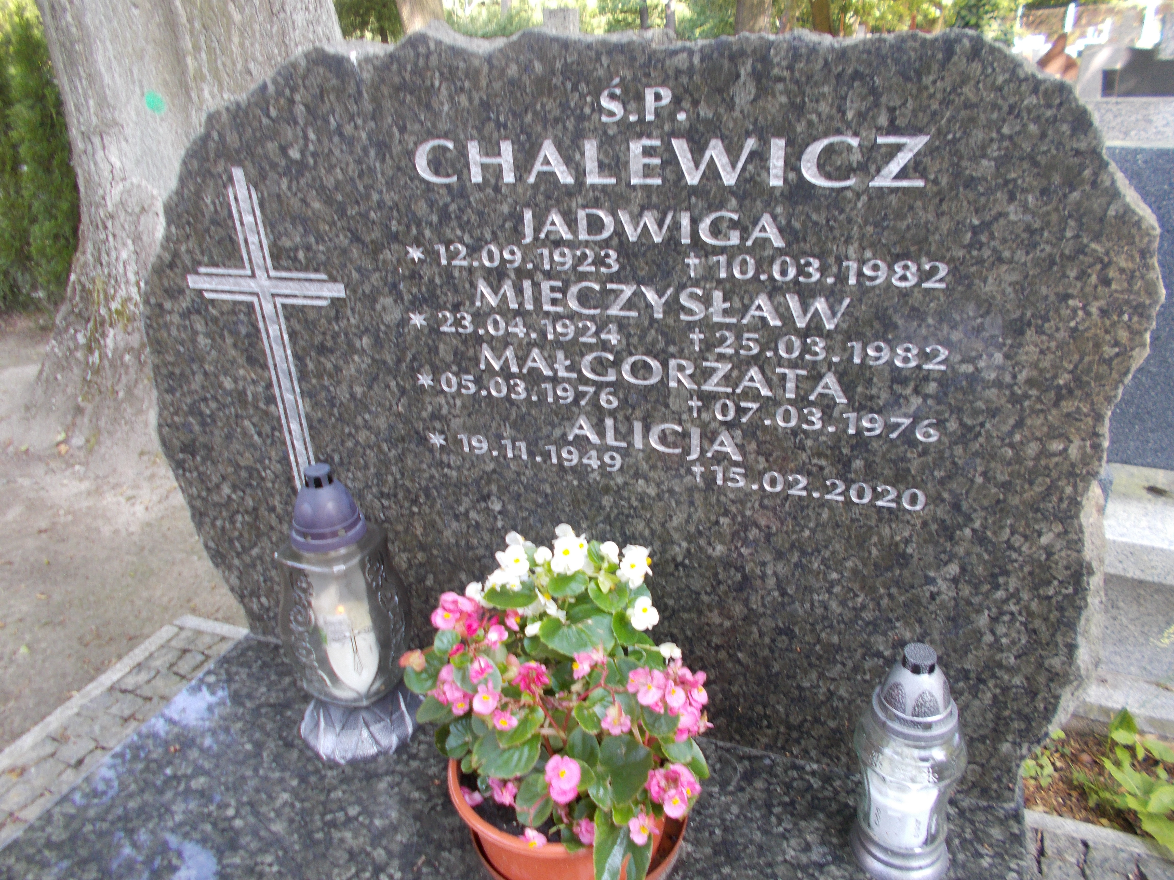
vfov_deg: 53.1
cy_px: 440
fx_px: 882
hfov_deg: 67.3
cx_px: 587
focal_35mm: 26
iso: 80
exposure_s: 1/30
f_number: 3.2
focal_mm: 4.6
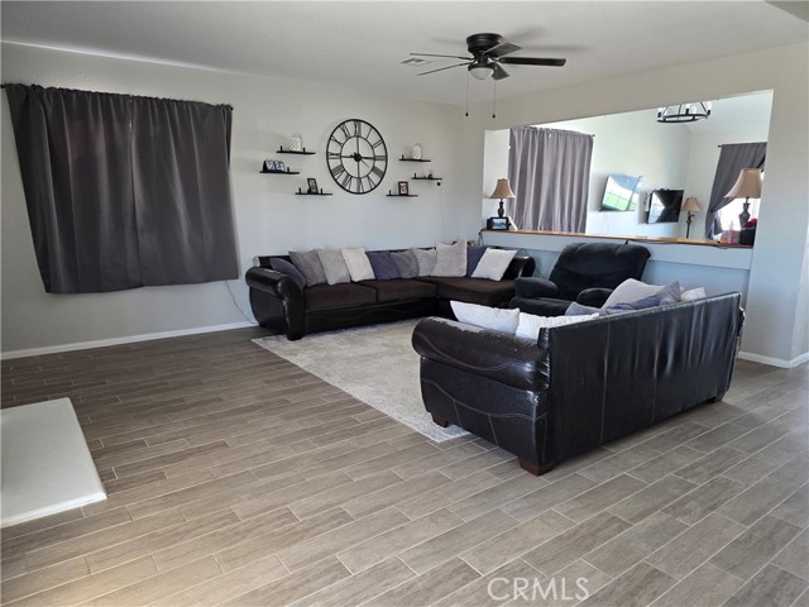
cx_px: 404
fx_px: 538
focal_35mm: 23
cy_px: 304
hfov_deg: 73.9
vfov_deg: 58.9
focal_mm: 6.3
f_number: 1.7
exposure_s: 1/120
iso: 200
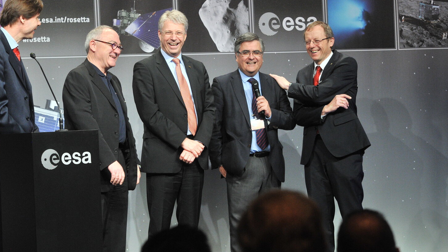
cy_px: 111
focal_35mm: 145
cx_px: 217
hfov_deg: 14.8
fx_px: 1722
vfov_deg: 8.4
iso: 3200
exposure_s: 1/250
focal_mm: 105
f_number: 5.6
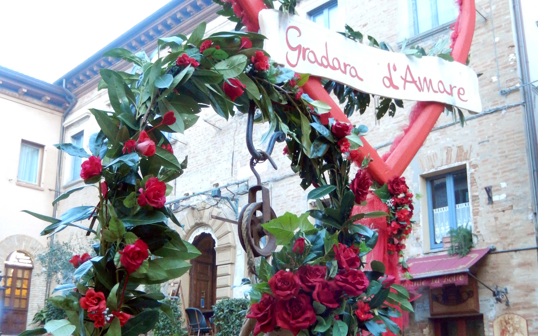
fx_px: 674
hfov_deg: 43.5
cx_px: 272
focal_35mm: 46
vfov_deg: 28.0
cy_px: 181
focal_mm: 5.7
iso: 200
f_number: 3.8
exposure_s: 1/2.5
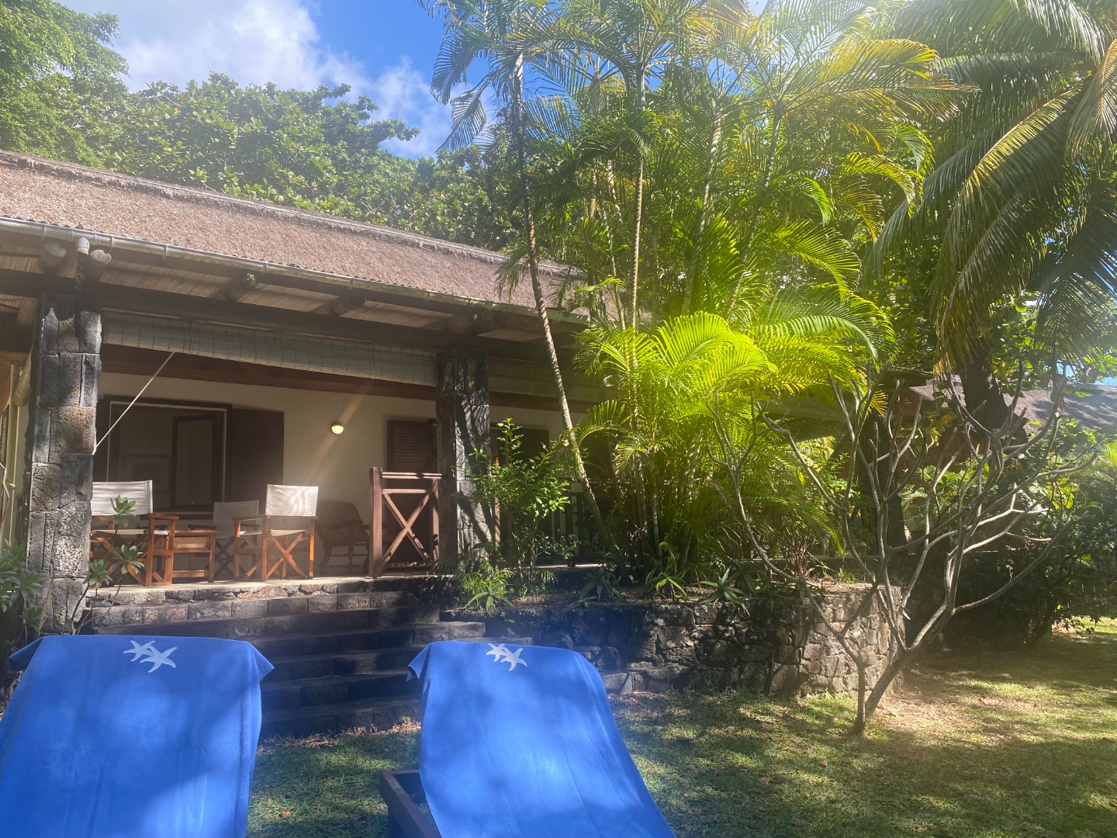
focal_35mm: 26
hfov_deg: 67.3
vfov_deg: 53.1
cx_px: 558
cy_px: 419
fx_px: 839
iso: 32
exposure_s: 1/463
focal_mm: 4.25
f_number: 1.8
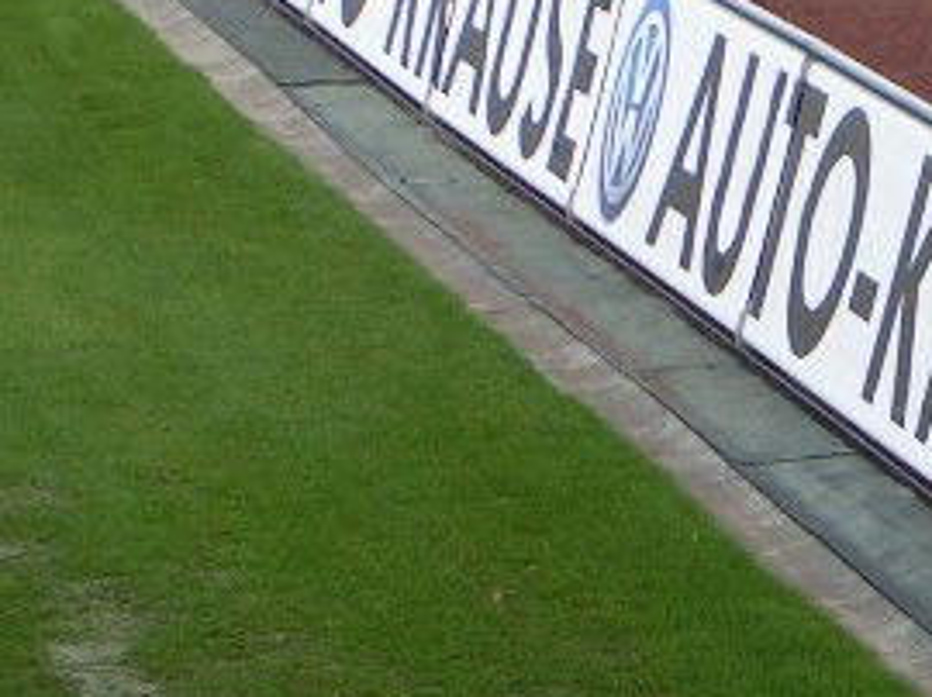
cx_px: 1243
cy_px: 666
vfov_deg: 4.4
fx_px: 9092
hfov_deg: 5.8
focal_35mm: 338
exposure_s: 1/160
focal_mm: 17.4
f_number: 4.5
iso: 50
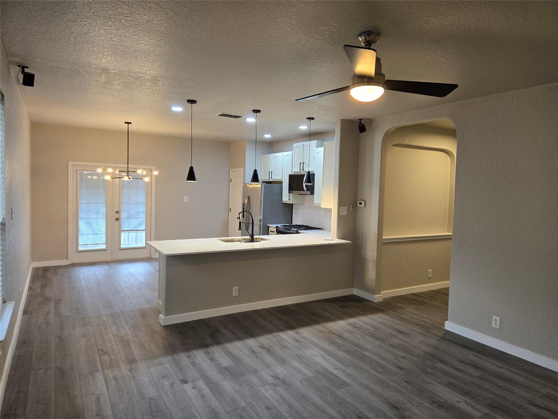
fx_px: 371
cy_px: 210
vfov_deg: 58.9
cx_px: 279
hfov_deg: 73.9
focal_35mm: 23
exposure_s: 1/120
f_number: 1.8
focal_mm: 5.4
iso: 250
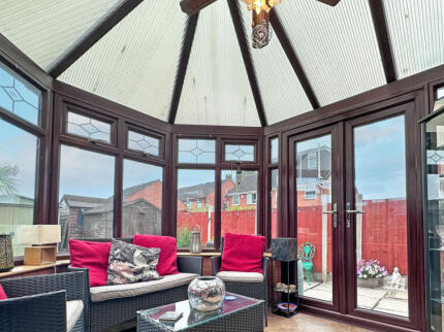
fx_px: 244
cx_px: 243
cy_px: 220
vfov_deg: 66.8
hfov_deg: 84.5
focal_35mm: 19
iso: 40
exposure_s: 1/158
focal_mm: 2.22
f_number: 2.2
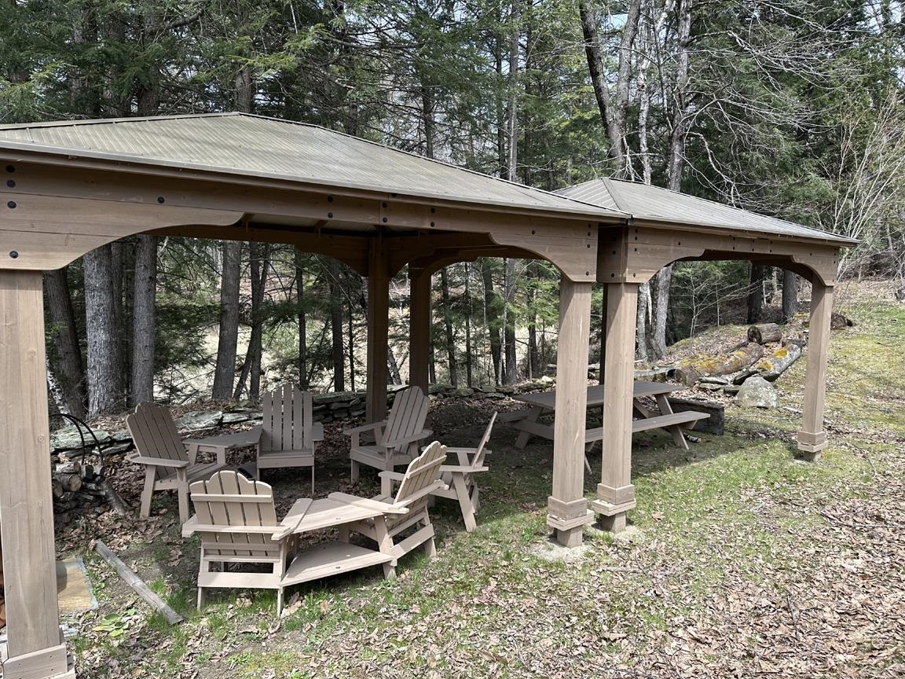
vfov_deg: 56.8
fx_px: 627
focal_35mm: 24
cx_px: 452
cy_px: 340
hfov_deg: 71.6
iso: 80
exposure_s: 1/879
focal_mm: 6.86
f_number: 1.78
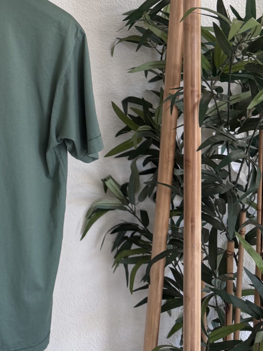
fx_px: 588
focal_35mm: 58
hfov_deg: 23.4
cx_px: -37
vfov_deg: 31.5
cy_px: 28
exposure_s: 1/121
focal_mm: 6.76
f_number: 1.78
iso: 125
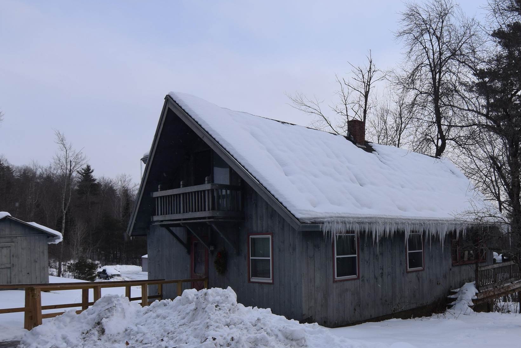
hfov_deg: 57.5
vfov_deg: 42.0
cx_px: 386
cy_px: 222
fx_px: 448
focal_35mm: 31
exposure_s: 1/320
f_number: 9
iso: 200
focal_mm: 11
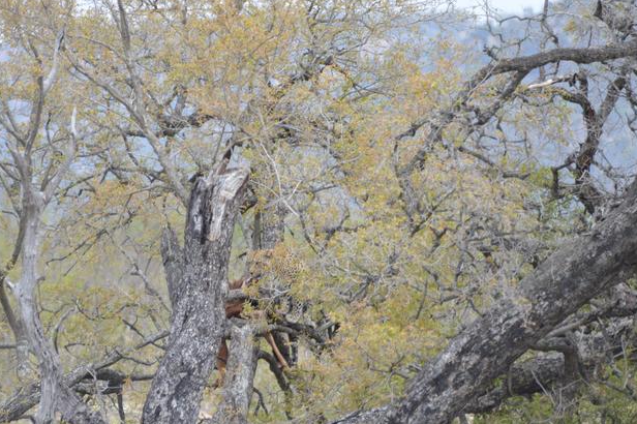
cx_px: 275
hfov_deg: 3.5
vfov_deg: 2.4
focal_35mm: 584
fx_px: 10328
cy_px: 256
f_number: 5.6
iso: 400
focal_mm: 300
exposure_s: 1/800
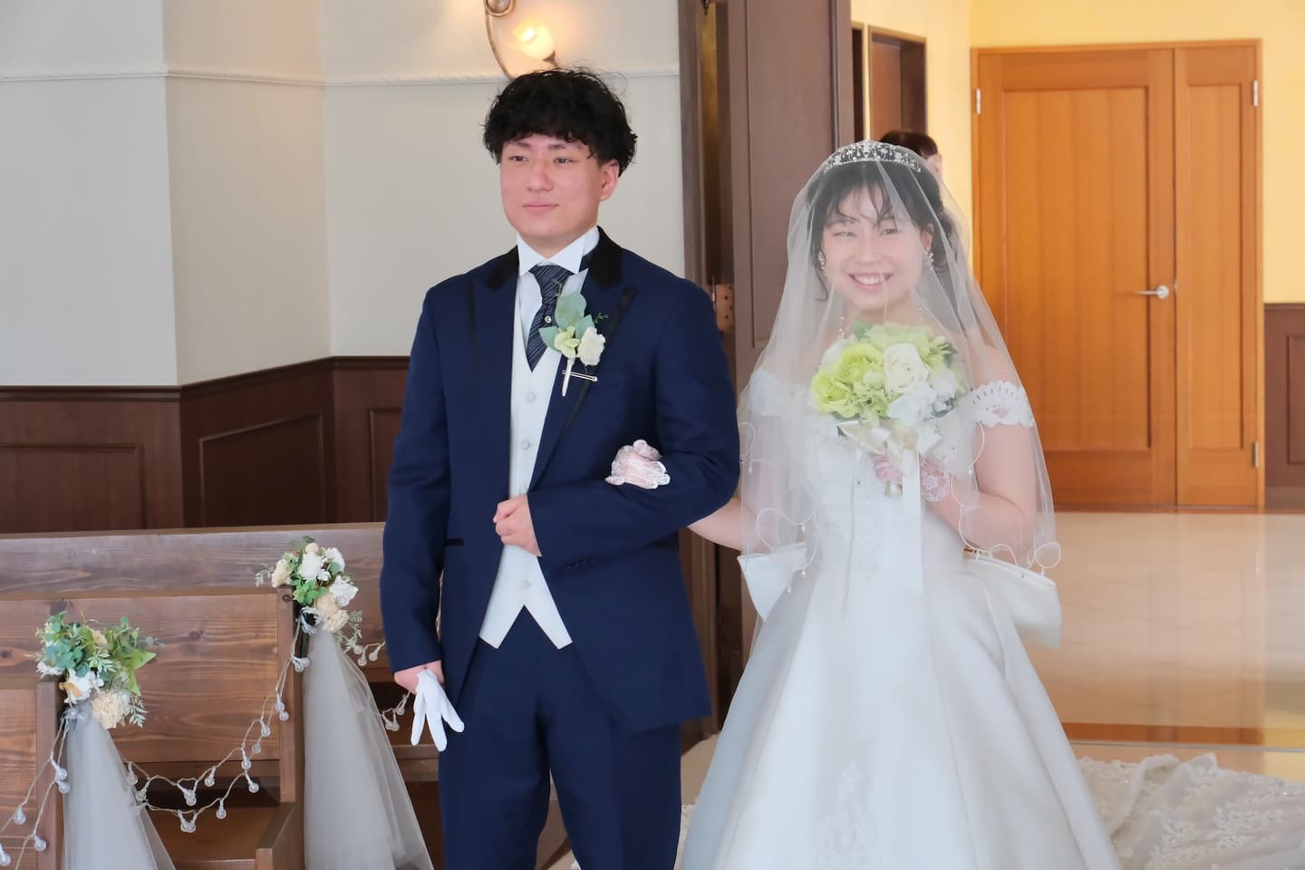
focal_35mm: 71
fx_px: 2574
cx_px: 652
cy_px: 435
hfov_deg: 28.5
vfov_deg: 19.2
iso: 1600
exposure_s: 1/125
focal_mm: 47.6
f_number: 5.6
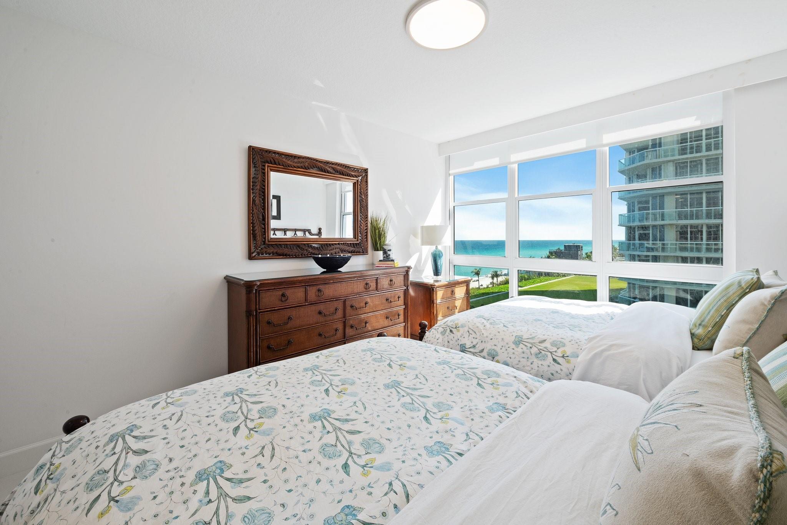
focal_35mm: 14
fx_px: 306
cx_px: 394
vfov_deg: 81.3
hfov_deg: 104.2
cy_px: 262
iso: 220
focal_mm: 14
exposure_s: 1/13
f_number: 8
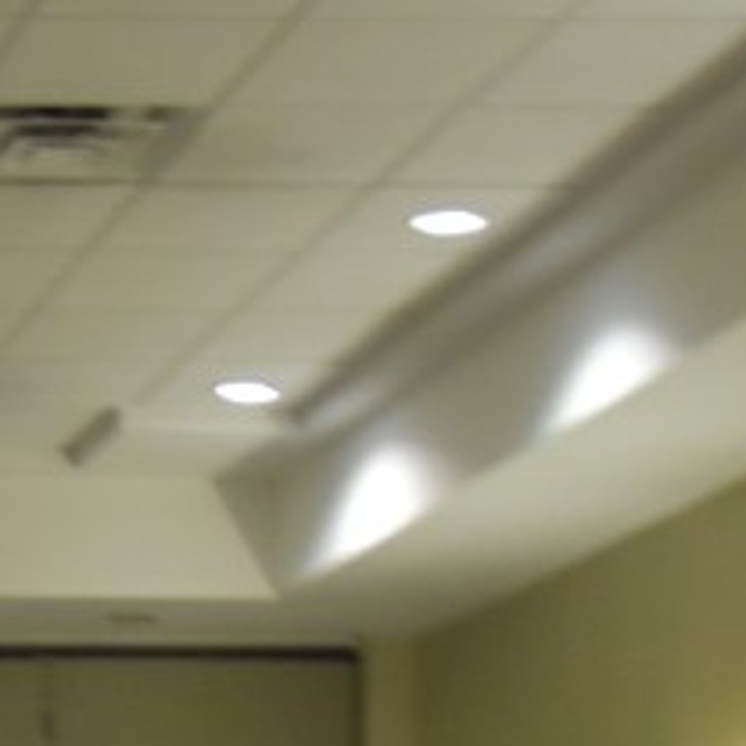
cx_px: -807
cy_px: 1341
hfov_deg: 10.7
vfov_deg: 11.0
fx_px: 3617
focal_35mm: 148
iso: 1800
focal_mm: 21
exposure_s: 1/60
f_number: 3.8
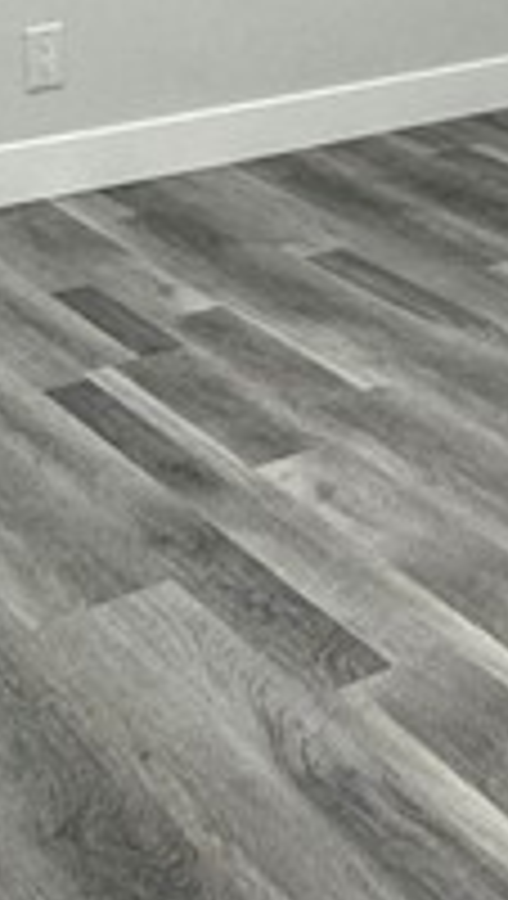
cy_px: -234
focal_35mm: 78
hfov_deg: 15.4
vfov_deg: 24.2
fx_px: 1862
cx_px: 445
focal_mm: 2.22
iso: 125
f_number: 2.2
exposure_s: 1/120
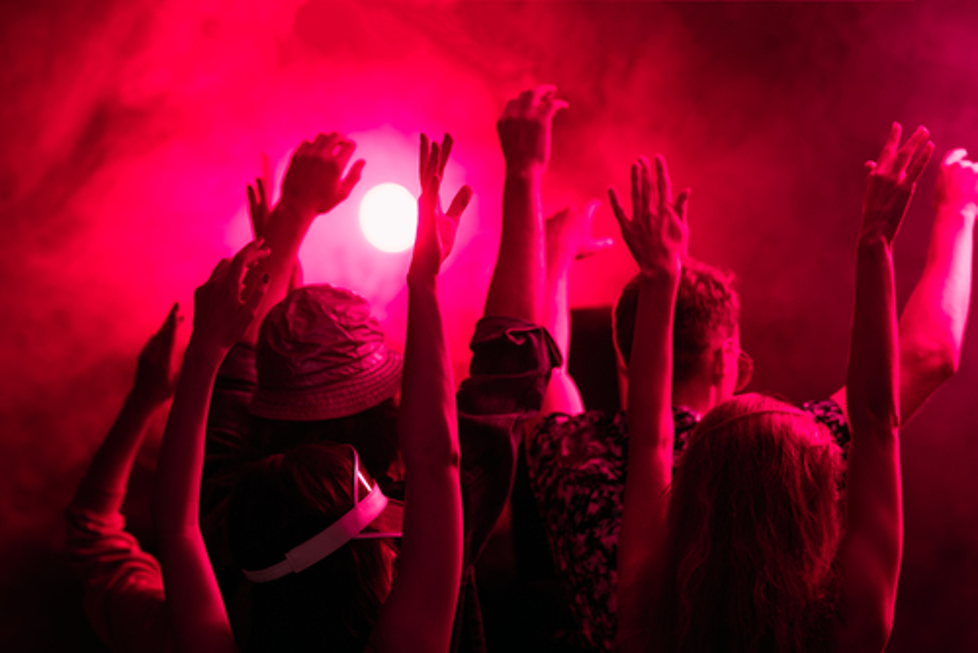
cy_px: 326
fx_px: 3262
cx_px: 489
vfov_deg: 11.4
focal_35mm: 120
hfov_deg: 17.1
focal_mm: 120
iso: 200
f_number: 4
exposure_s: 1/200
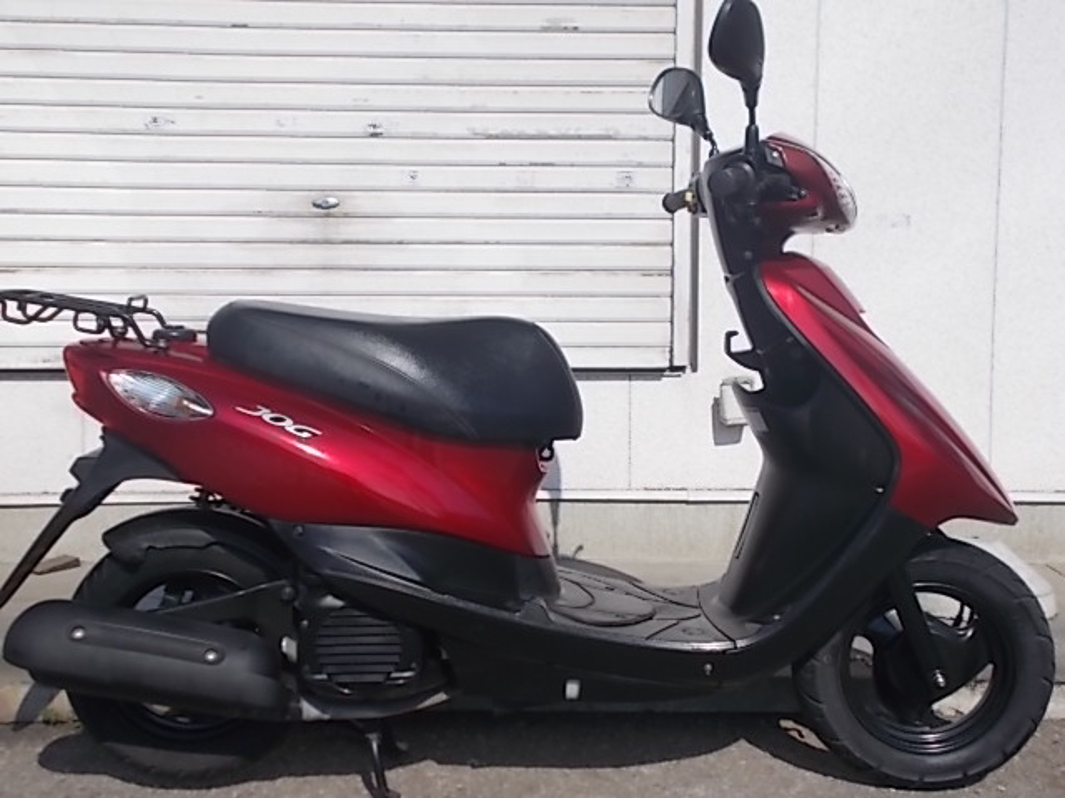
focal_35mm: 44
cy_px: 399
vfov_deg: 32.9
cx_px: 532
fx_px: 1354
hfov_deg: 42.9
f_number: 10.6
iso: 80
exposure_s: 1/125
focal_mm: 7.9
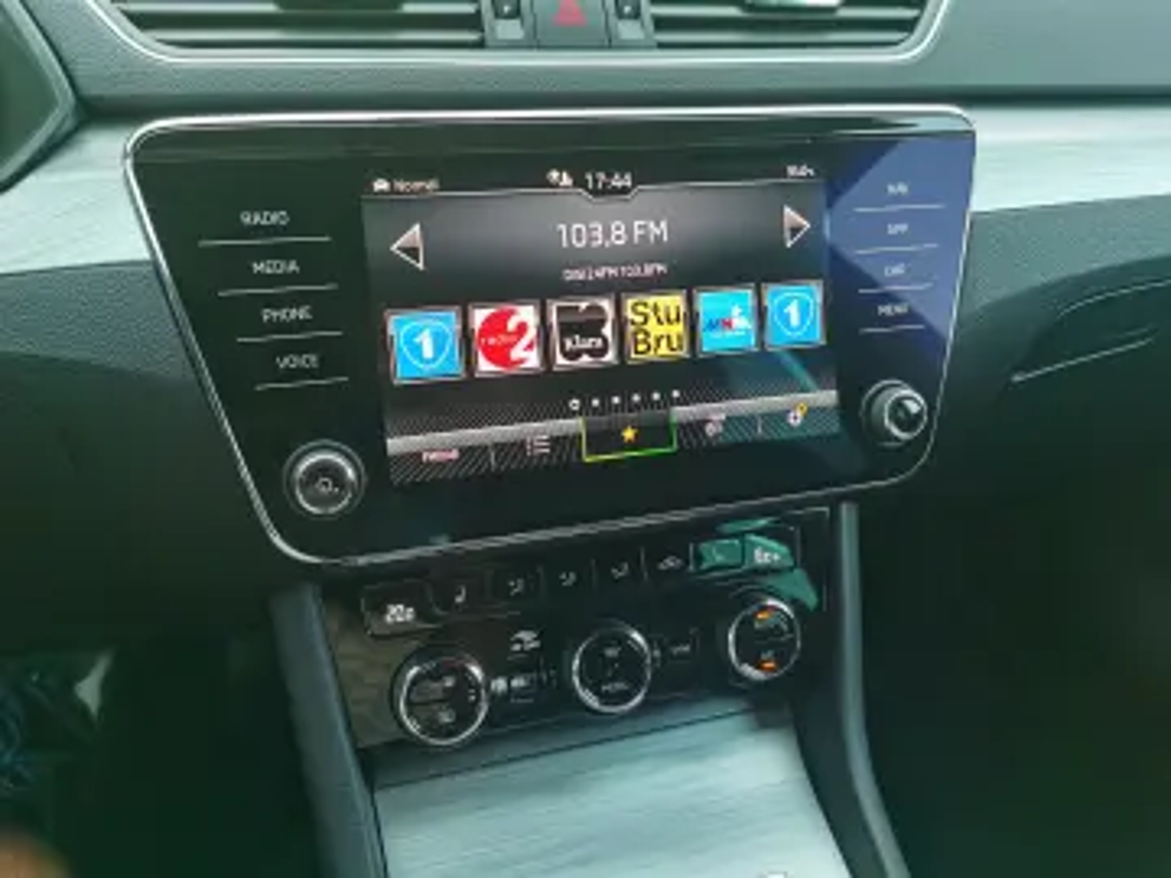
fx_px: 913
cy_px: 439
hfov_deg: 65.3
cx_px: 586
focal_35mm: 27
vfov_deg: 51.4
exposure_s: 1/100
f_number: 1.6
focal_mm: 5.56
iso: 100
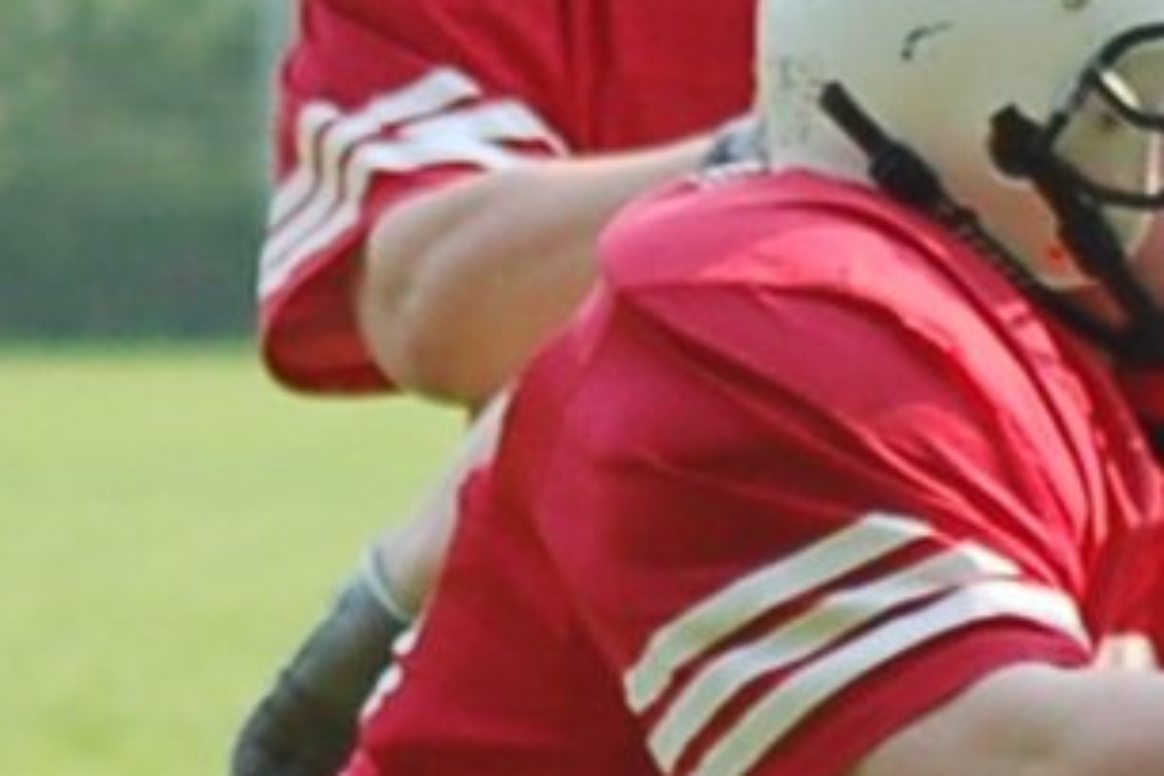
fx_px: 28548
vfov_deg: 1.6
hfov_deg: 2.3
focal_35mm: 883
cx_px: 3226
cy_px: 806
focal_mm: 82
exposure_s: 1/800
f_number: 4
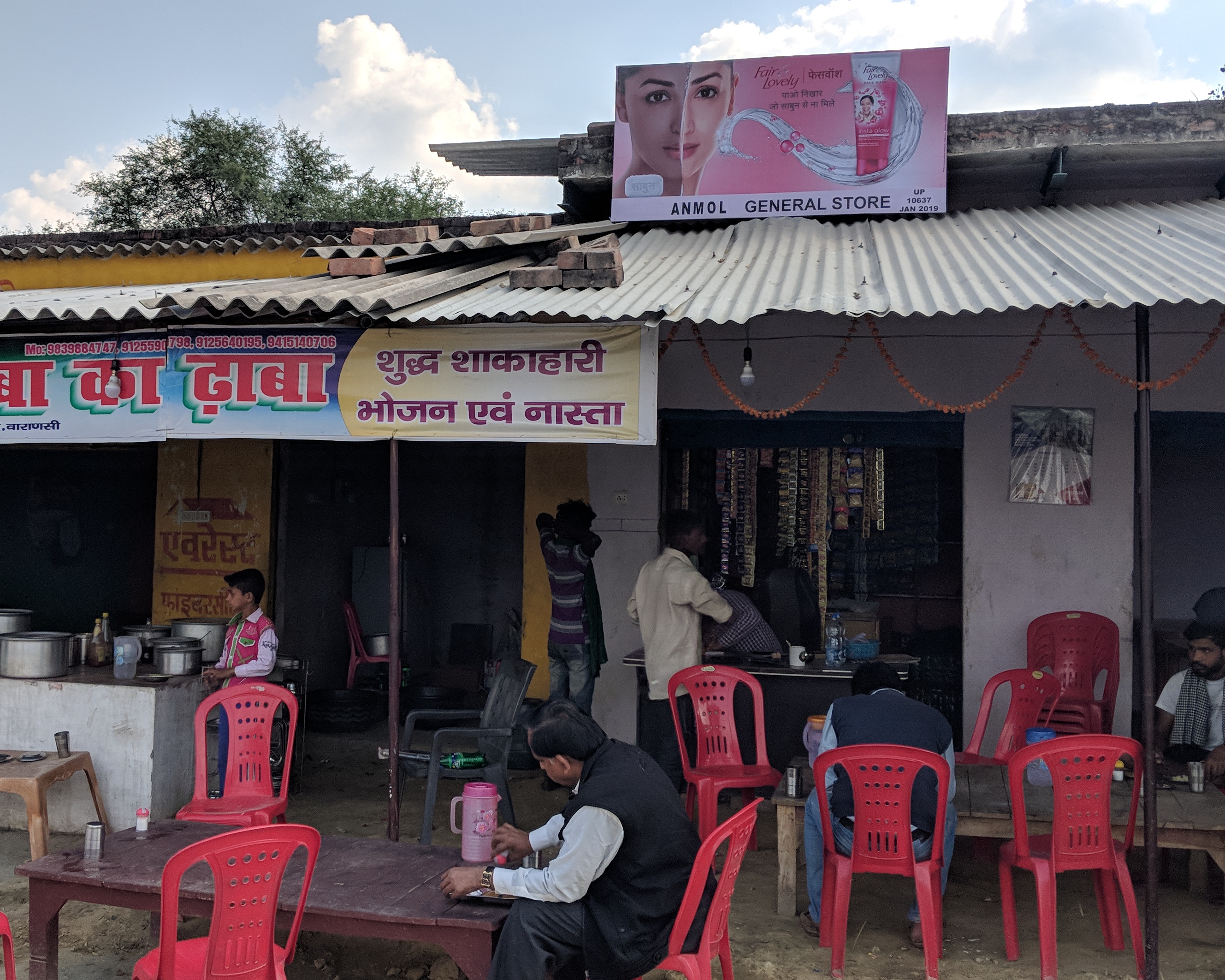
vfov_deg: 37.3
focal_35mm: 40
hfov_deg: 45.5
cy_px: 457
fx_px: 1450
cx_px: 468
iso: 61
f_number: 1.8
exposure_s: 1/3344
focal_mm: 4.44
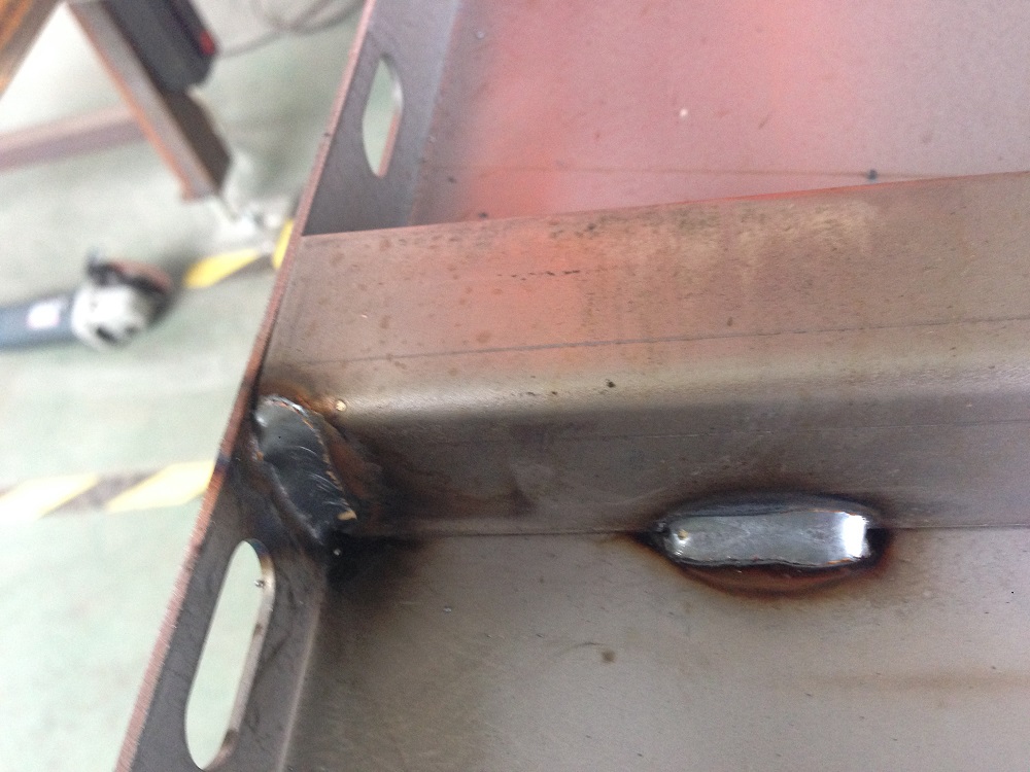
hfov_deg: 55.4
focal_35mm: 33
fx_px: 982
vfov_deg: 42.9
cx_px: 515
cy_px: 386
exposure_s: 1/20
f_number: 2.4
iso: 250
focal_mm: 4.12
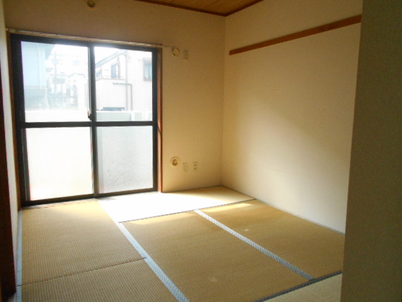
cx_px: 201
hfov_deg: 67.3
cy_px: 151
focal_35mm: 26
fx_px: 302
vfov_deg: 53.1
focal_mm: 4.6
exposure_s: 1/250
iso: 500
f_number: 3.2
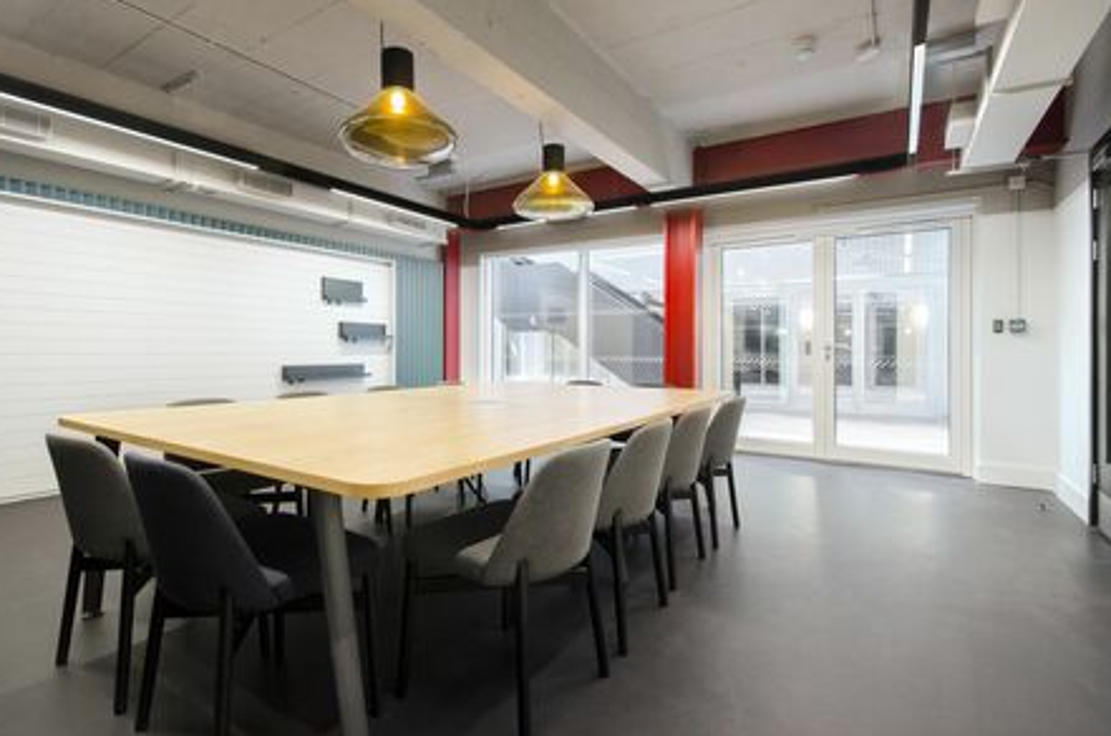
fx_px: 524
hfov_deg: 93.2
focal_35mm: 17
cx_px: 514
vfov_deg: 70.0
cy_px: 329
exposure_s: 1/4
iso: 200
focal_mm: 10
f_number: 8
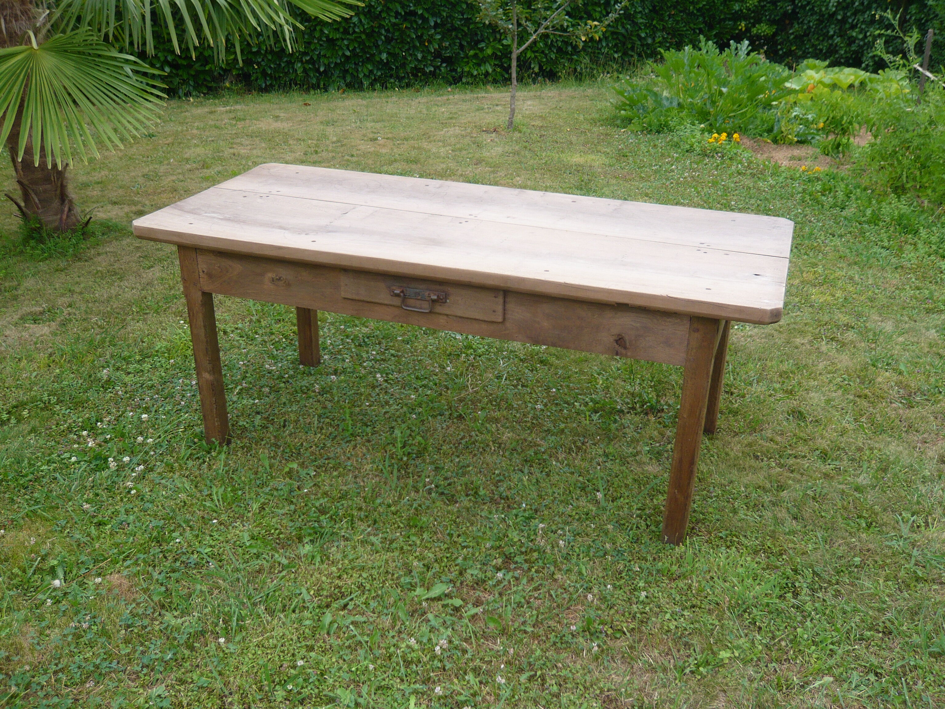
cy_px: 354
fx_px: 928
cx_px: 472
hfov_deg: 54.0
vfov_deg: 41.8
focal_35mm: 34
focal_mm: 5.5
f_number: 3.1
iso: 100
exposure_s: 1/125
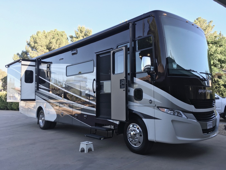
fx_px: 189
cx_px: 113
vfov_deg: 48.2
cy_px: 85
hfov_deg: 61.7
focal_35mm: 29
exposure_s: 1/284
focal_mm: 4.15
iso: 25
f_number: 2.2
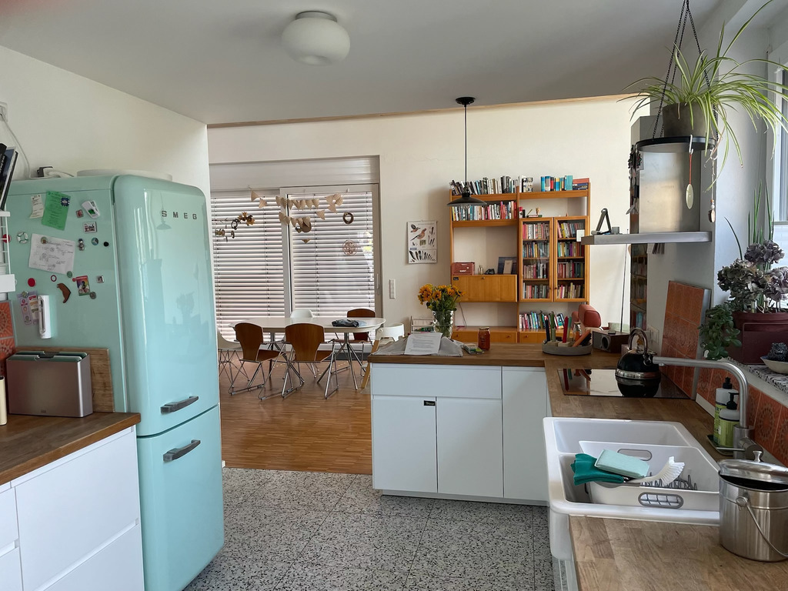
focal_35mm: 26
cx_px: 394
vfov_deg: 53.1
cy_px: 296
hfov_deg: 67.3
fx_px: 592
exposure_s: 1/121
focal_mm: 4.2
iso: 100
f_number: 1.6
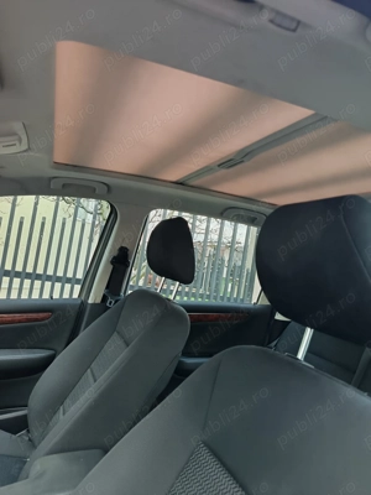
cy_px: 248
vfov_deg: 71.6
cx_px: 186
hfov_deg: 56.8
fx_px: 343
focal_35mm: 24
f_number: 1.75
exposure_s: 1/33.3
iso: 870
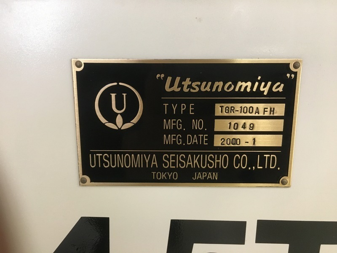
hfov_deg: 61.7
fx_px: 282
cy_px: 126
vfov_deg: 48.2
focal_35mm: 29
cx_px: 168
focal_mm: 4.15
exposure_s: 1/24
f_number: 2.2
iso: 200
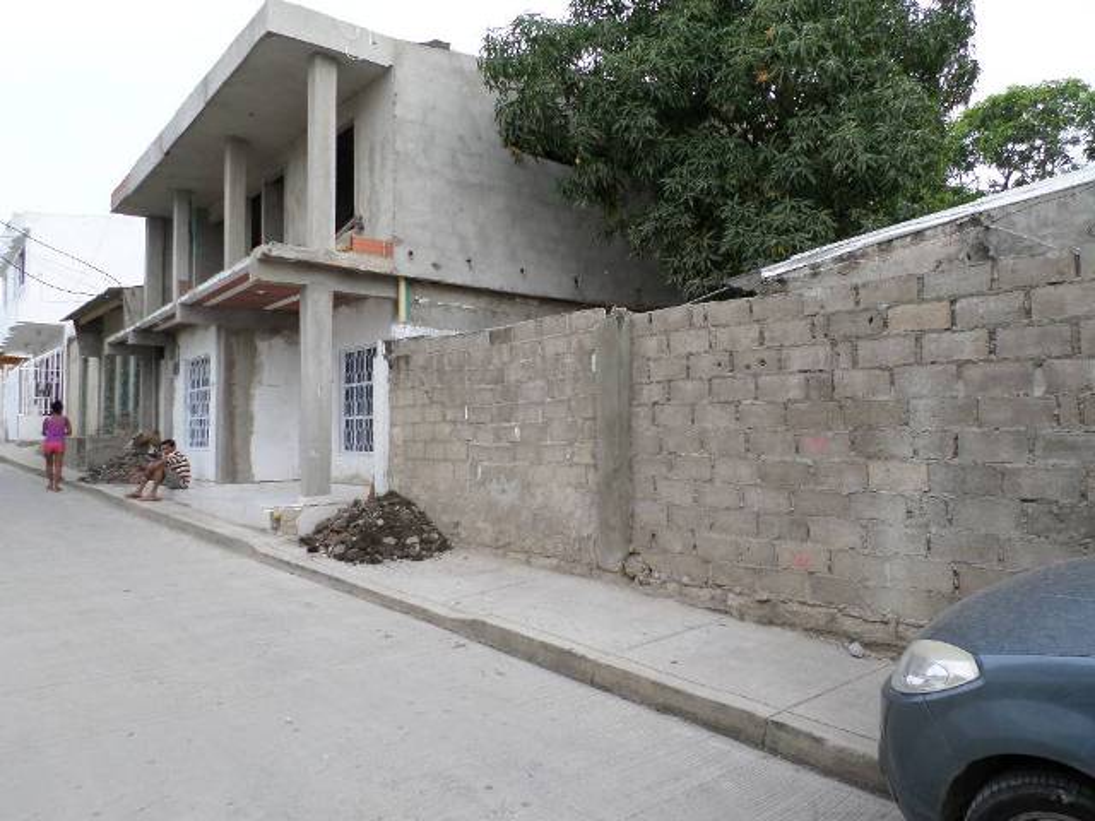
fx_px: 791
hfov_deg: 69.4
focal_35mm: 25
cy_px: 410
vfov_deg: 54.9
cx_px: 548
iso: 80
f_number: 2.5
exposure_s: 1/250
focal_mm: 4.5
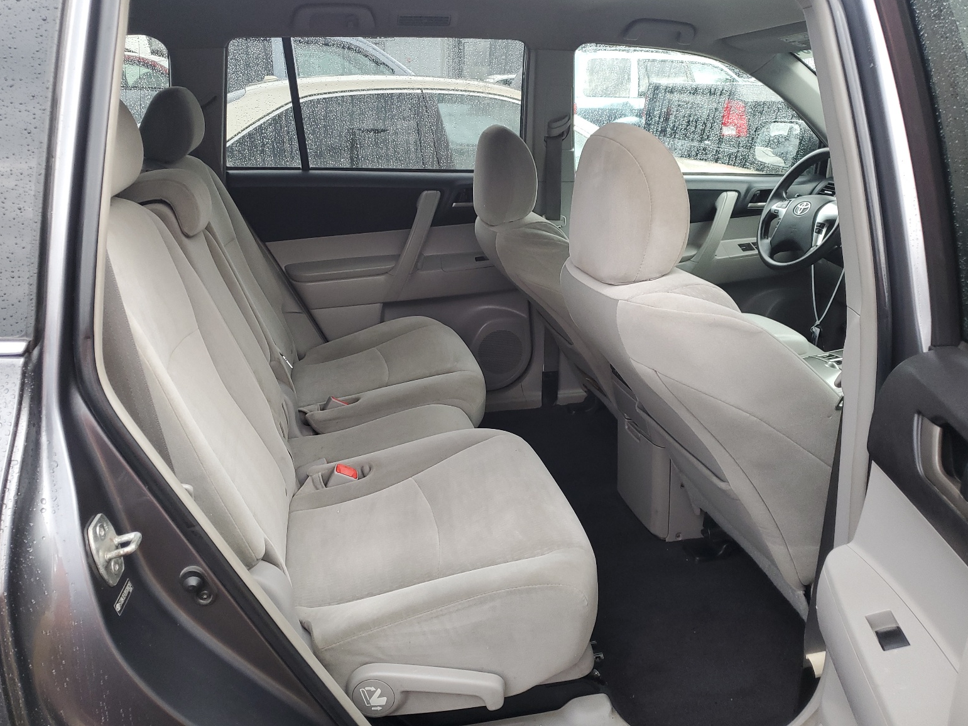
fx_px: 755
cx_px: 479
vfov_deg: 51.3
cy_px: 350
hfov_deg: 65.3
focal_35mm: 27
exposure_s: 1/120
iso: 84
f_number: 1.5
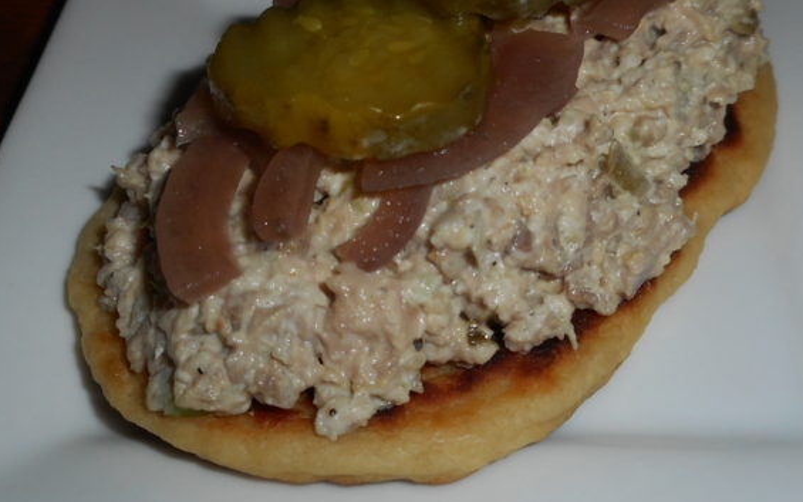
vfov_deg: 26.7
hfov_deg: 41.8
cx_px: 449
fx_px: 1050
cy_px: 169
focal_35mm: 48
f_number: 10.5
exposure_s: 1/25
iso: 80
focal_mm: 4.5
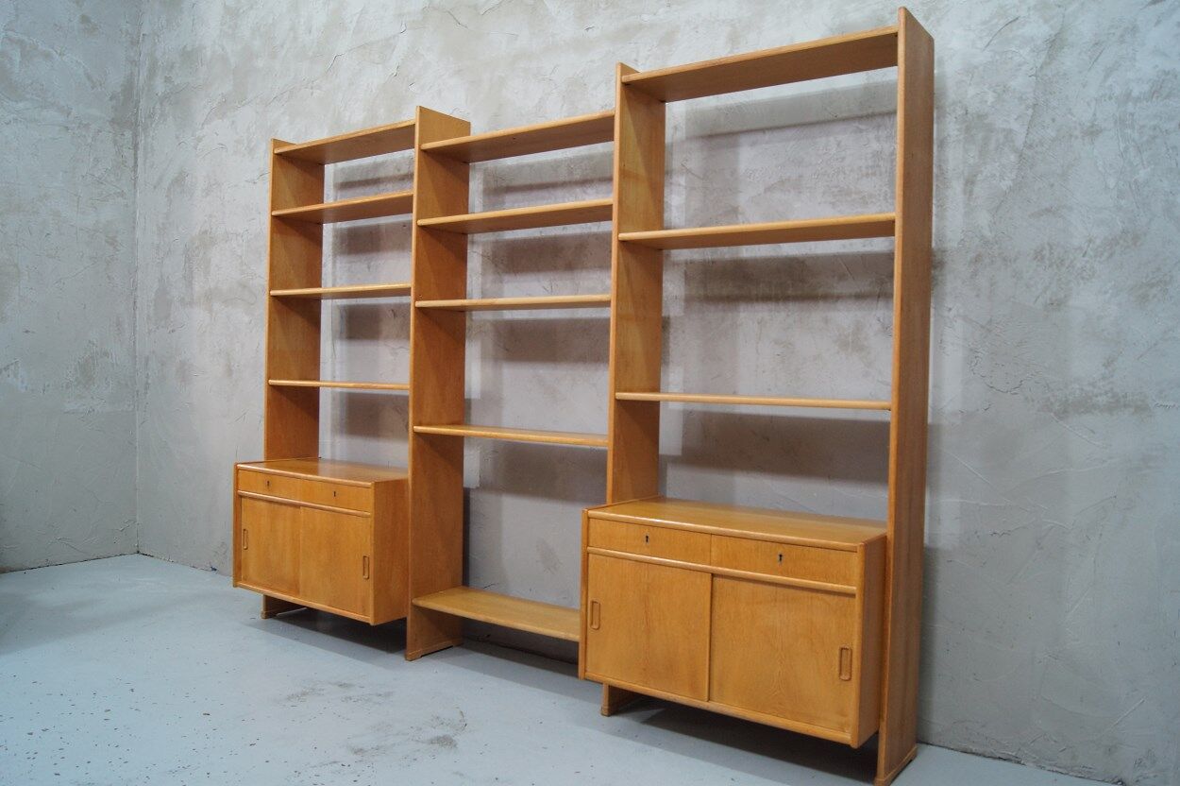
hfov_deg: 67.4
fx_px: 884
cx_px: 590
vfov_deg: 47.9
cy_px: 393
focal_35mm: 27
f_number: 8
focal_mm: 18
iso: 400
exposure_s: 1/8
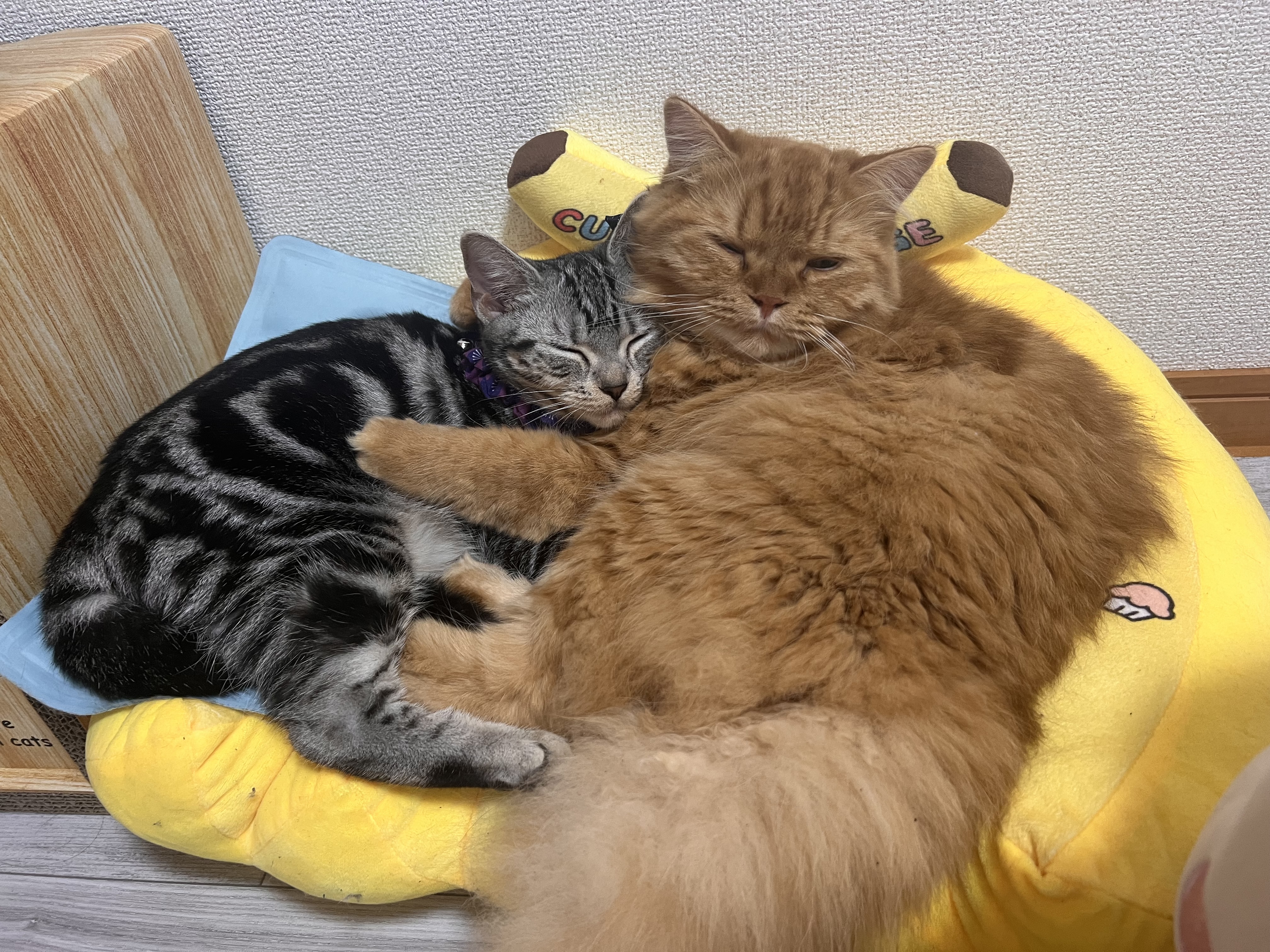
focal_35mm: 26
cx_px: 635
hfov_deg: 67.3
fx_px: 954
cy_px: 476
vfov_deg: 53.1
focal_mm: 5.7
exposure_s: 1/61
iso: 125
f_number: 1.5
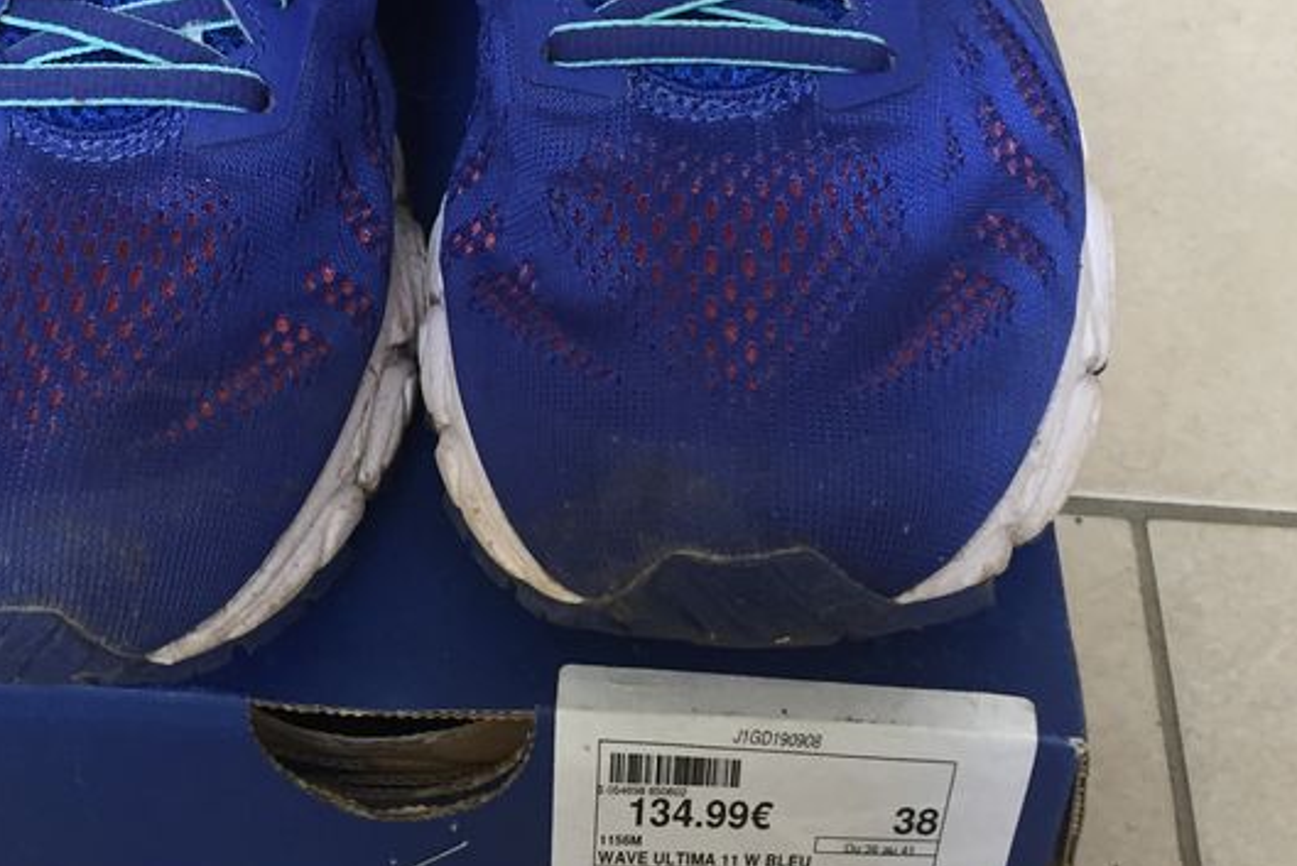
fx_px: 2054
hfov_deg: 34.6
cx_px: 395
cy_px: 86
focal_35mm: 57
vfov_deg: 23.2
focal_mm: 4.15
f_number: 2.2
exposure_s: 1/33
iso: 80
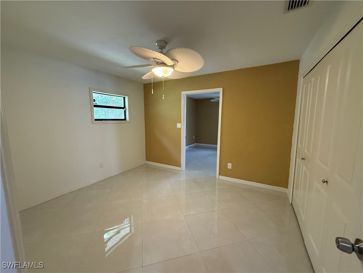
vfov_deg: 85.7
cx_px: 182
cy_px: 136
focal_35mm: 14
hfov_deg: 102.1
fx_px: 147
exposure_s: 1/120
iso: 400
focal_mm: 2.22
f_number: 2.2
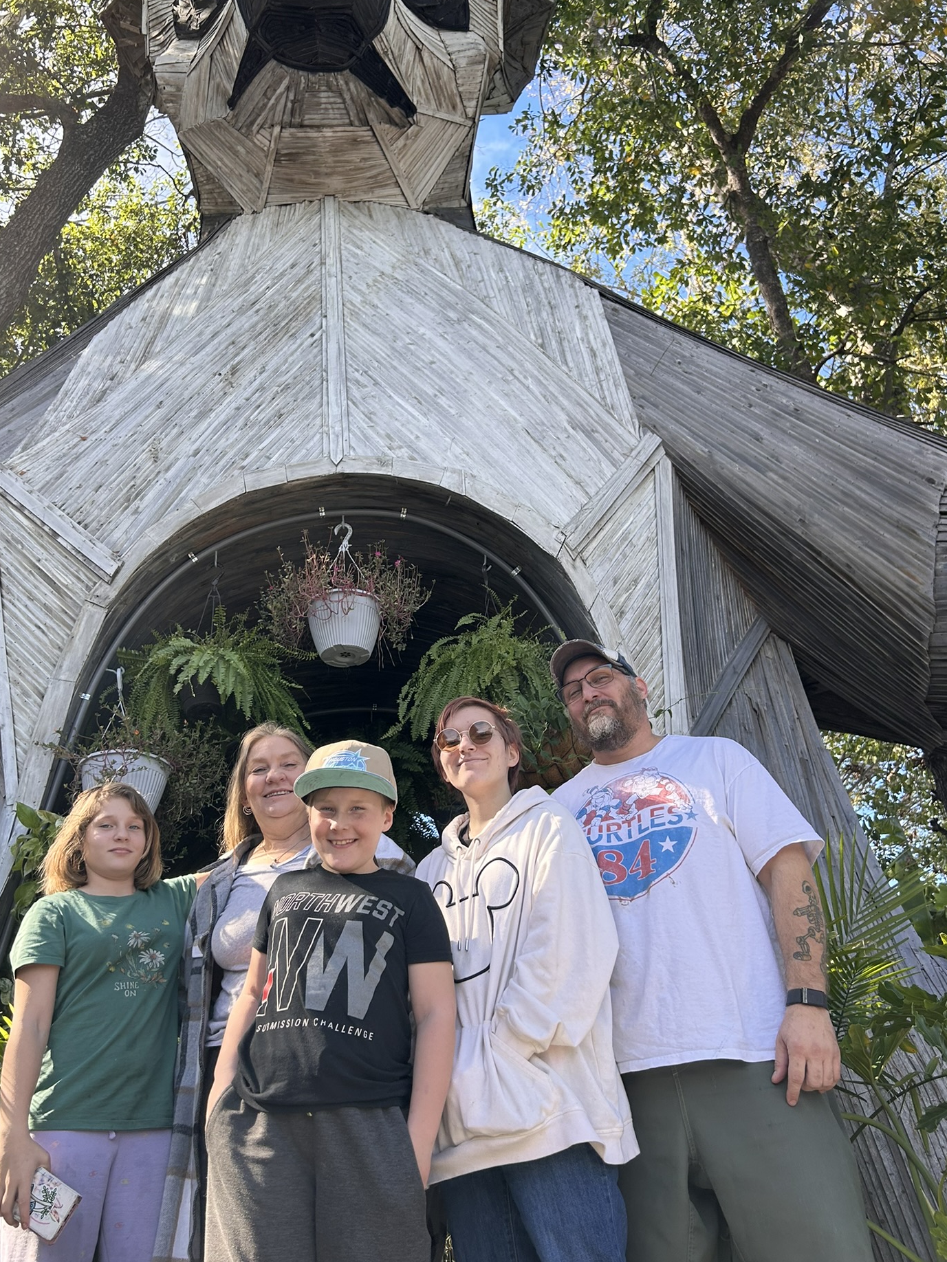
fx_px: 1058
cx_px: 442
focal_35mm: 29
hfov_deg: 48.2
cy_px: 606
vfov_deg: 61.6
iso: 50
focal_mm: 5.7
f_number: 1.5
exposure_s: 1/687
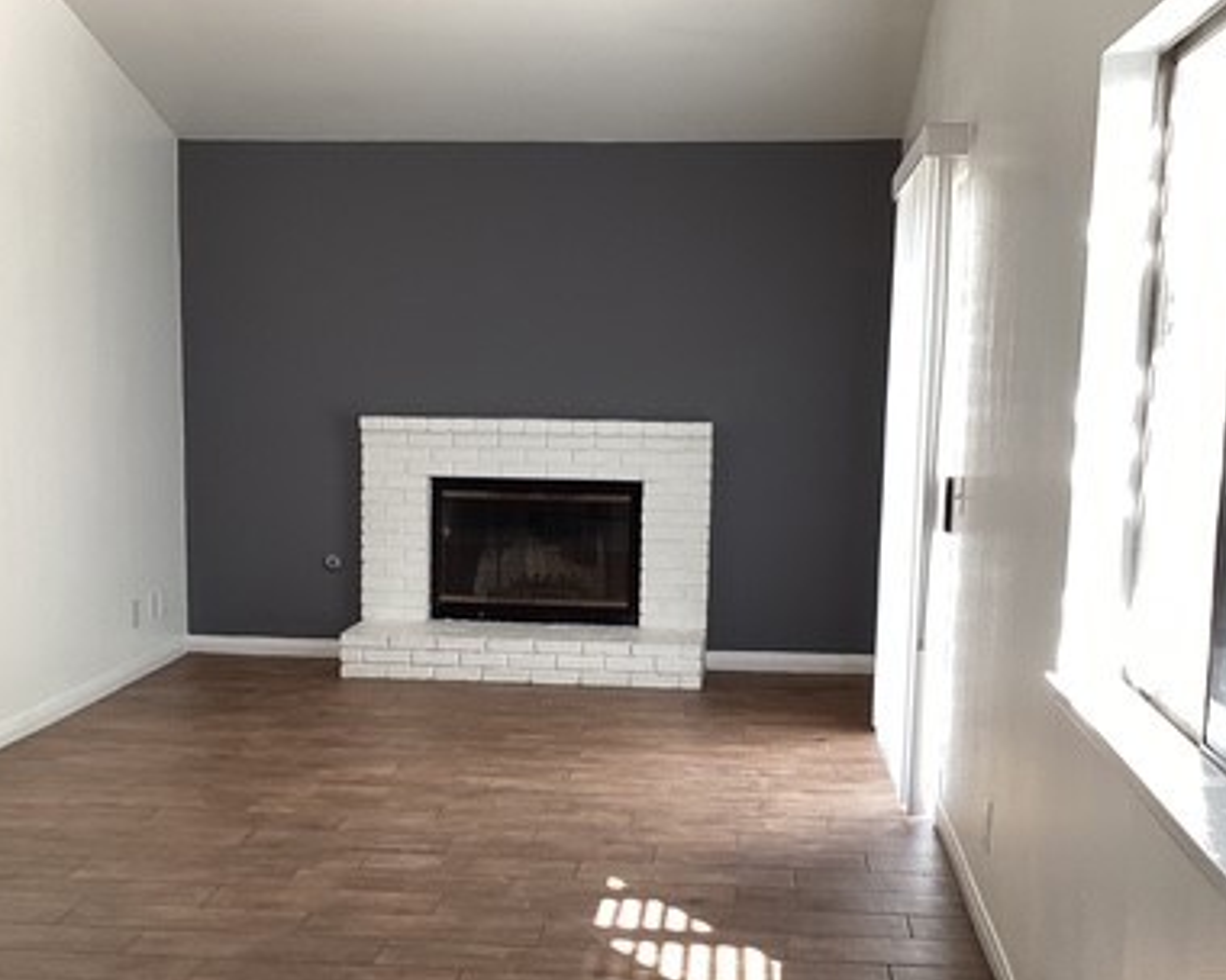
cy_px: 629
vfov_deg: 29.5
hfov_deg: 36.6
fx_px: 1851
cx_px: 529
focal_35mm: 51
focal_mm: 3.3
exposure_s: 1/60
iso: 64
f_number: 2.4
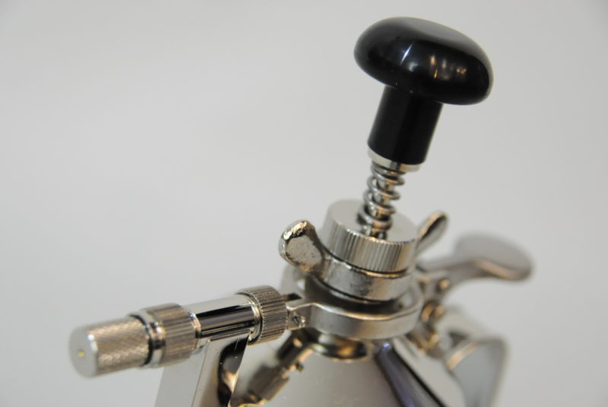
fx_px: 1268
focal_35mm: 75
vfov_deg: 18.2
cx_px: 304
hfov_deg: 27.0
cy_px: 204
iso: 3200
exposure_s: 1/100
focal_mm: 50
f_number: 5
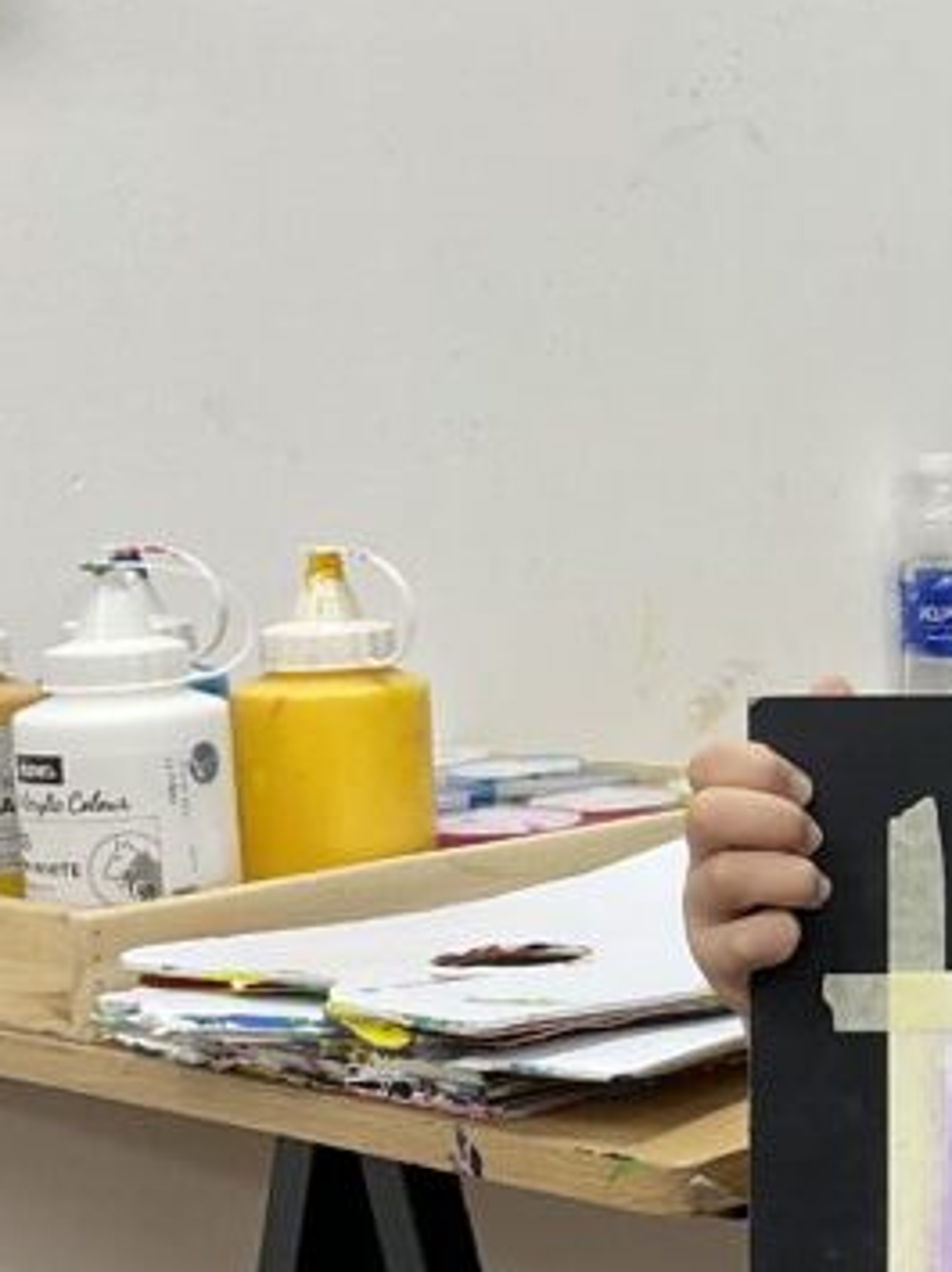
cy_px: 744
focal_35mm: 82
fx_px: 3010
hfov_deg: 16.9
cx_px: 1261
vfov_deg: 23.8
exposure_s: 1/100
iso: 40
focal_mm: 3
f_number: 1.8
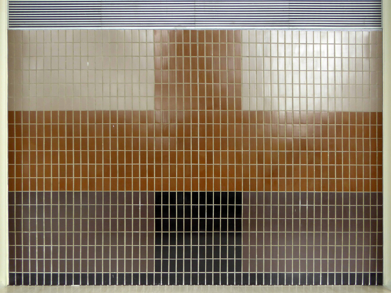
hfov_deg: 44.8
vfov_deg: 34.3
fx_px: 474
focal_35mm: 42
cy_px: 146
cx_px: 196
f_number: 3.8
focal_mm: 7.2
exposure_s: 1/100
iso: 100
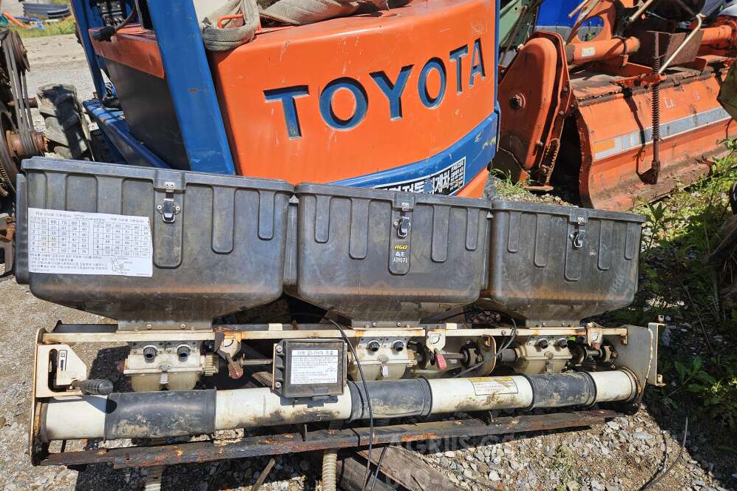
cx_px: 369
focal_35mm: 24
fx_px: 491
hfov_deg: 73.8
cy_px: 274
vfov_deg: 53.0
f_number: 1.8
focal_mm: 5.4
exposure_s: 1/2192
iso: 25
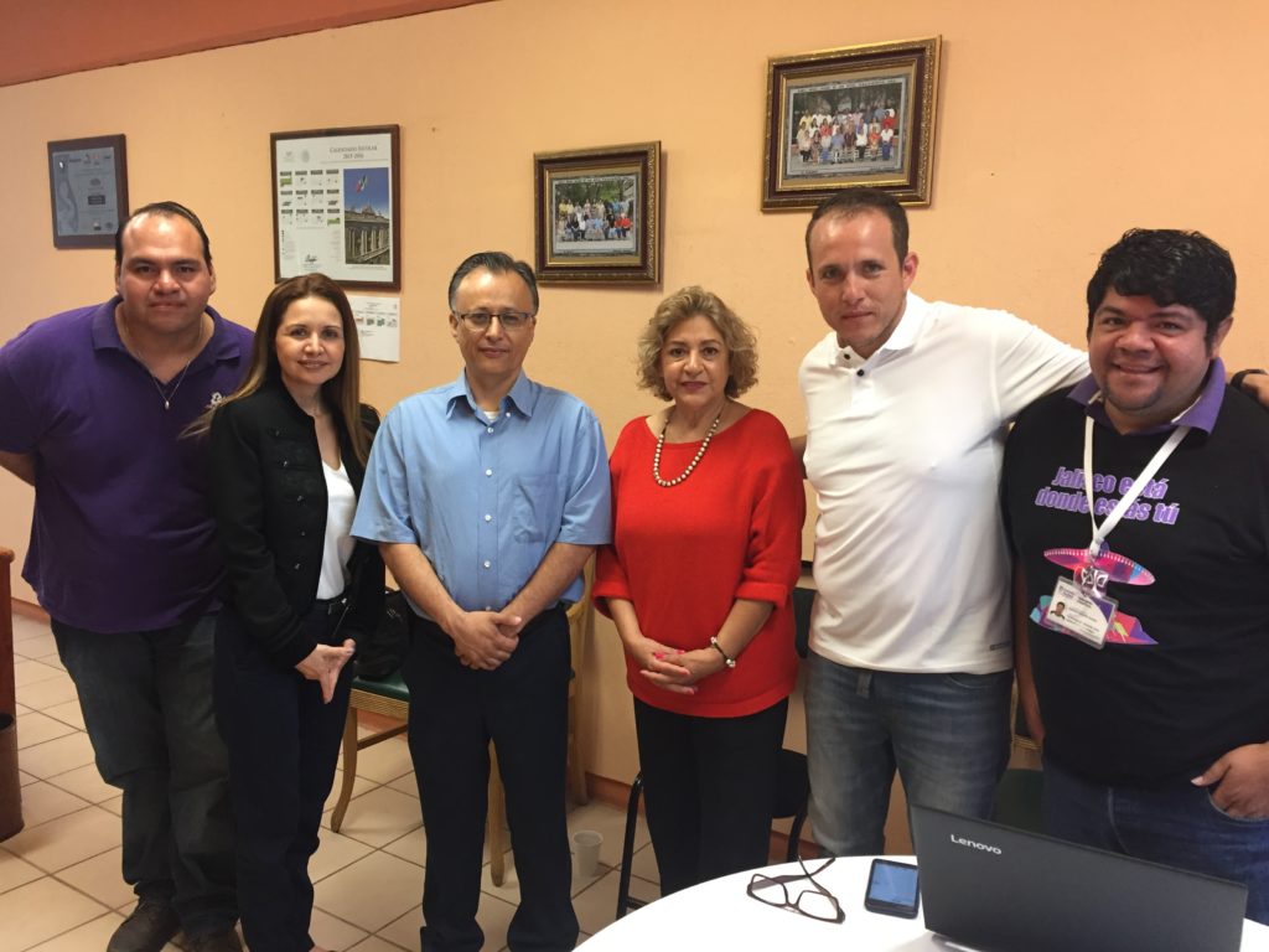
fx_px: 1063
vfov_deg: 48.2
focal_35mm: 29
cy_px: 476
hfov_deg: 61.7
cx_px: 634
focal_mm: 4.15
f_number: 2.2
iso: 125
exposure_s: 1/30
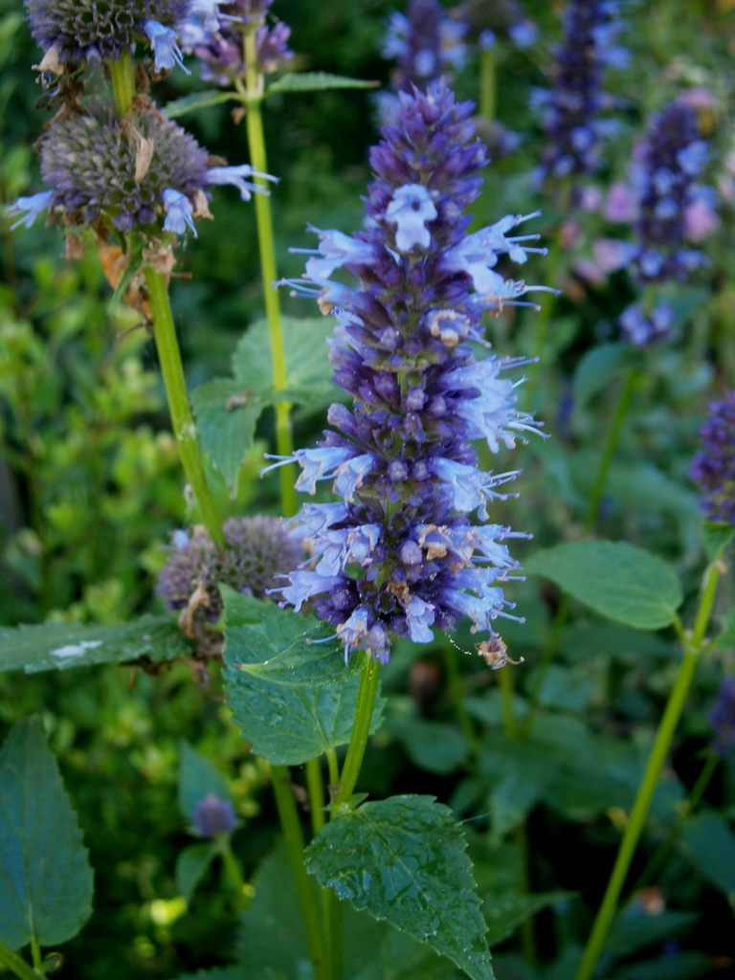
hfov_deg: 30.9
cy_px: 490
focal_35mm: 47
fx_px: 1331
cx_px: 368
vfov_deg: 40.4
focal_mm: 8.3
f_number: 3.4
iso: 80
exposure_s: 1/40
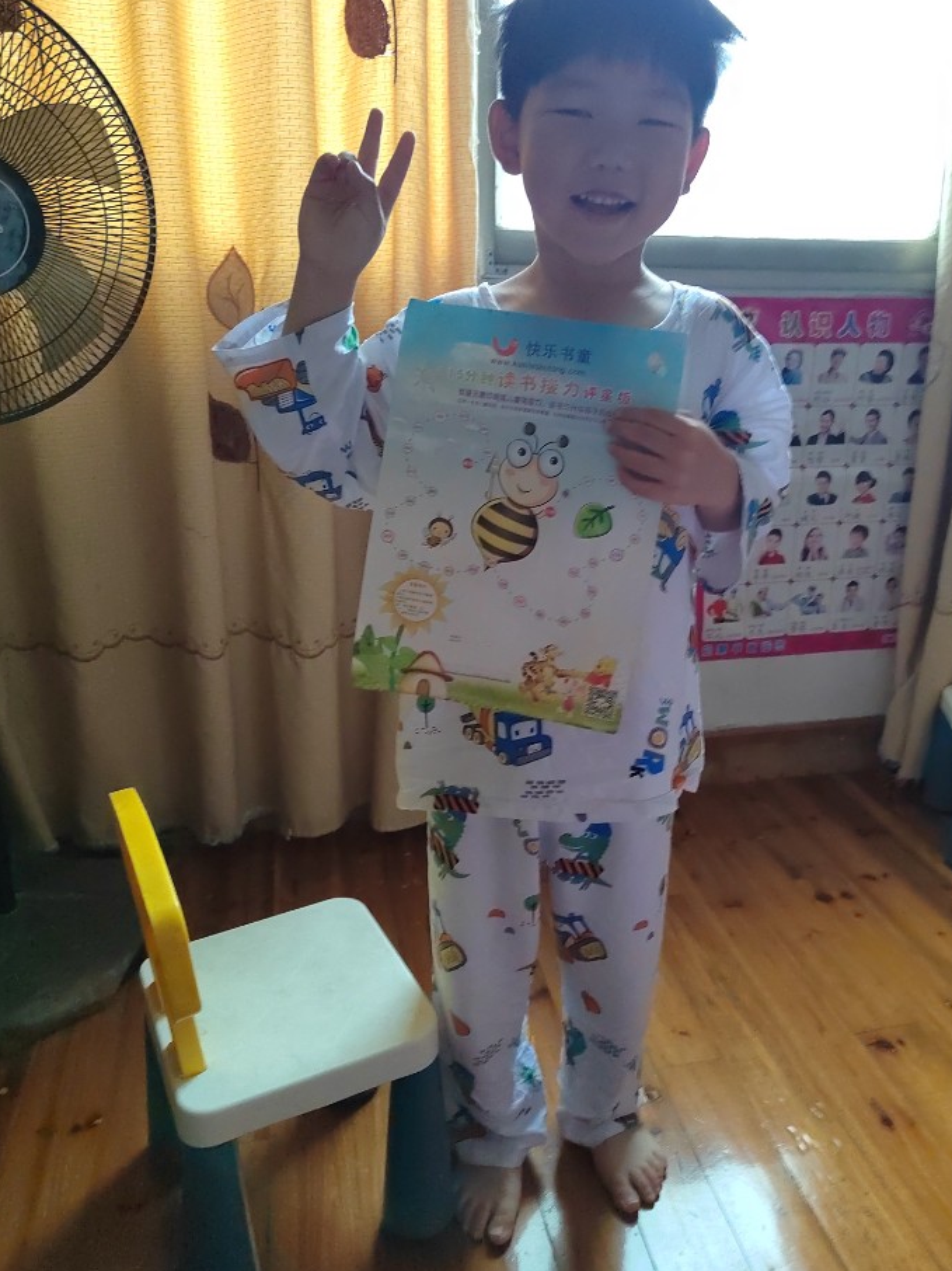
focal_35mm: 26
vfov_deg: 67.3
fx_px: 954
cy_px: 603
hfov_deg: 52.9
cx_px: 524
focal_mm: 5.52
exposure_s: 1/33
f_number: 1.9
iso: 3200
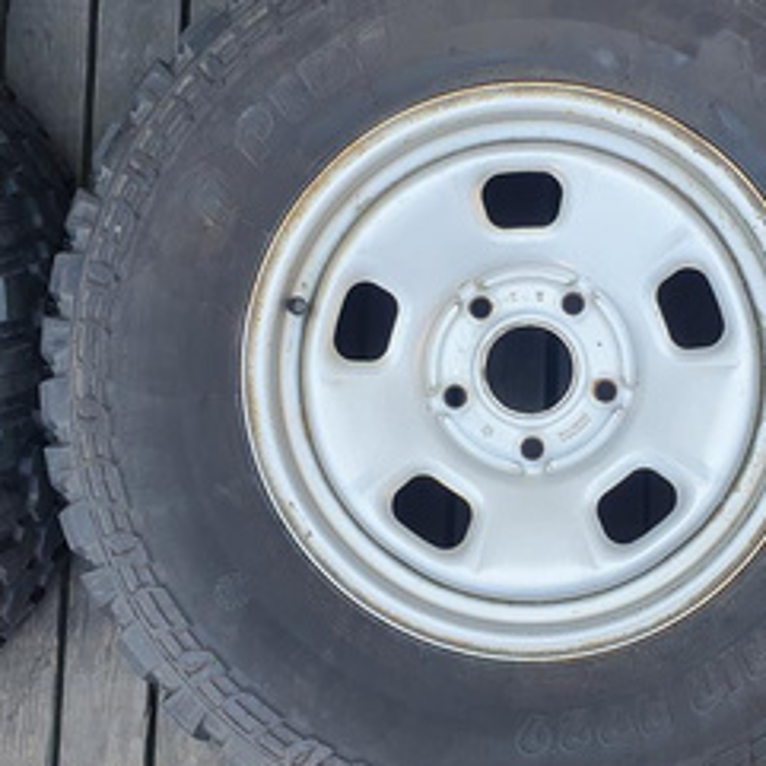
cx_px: 512
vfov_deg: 39.1
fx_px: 1077
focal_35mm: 43
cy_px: 356
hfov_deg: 38.7
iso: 50
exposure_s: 1/162
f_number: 2.4
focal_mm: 4.32
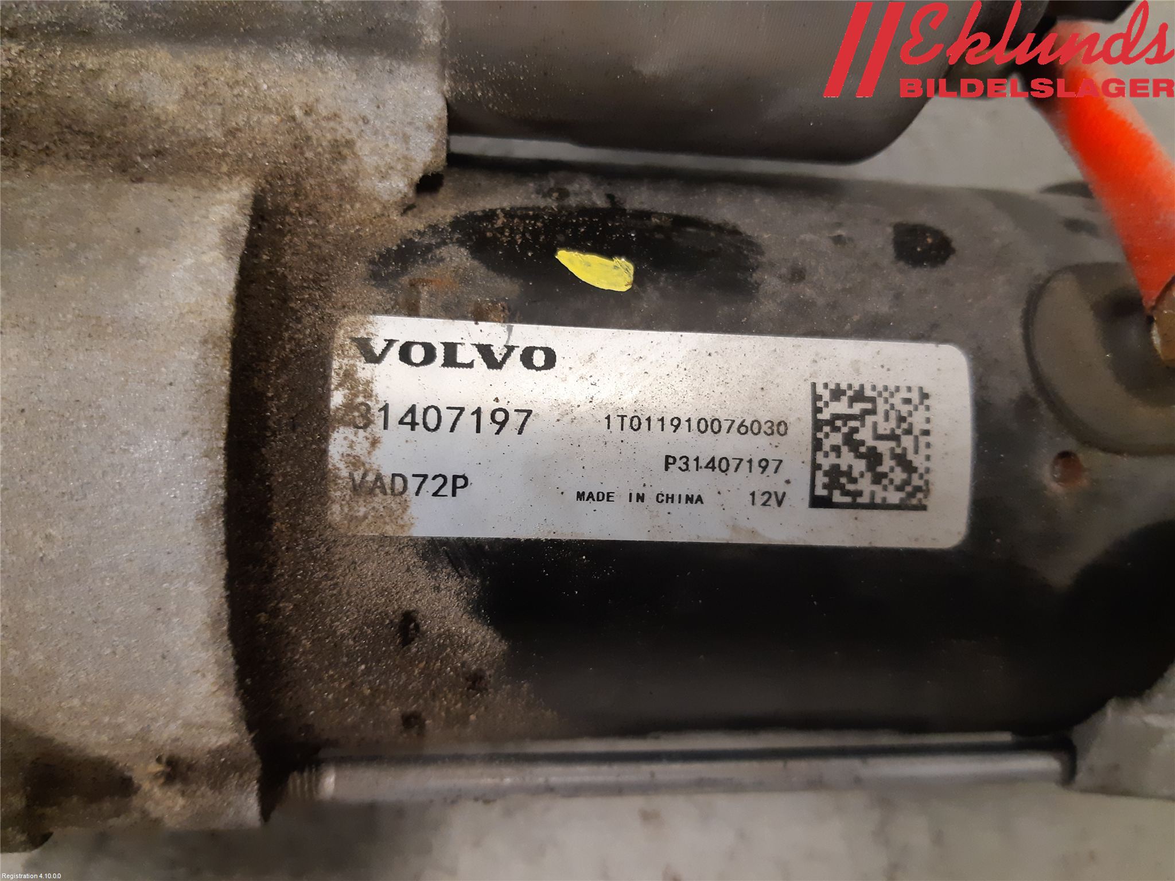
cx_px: 588
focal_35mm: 26
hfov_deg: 67.3
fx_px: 883
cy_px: 440
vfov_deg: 53.1
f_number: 1.7
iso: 250
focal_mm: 3.93
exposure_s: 1/50
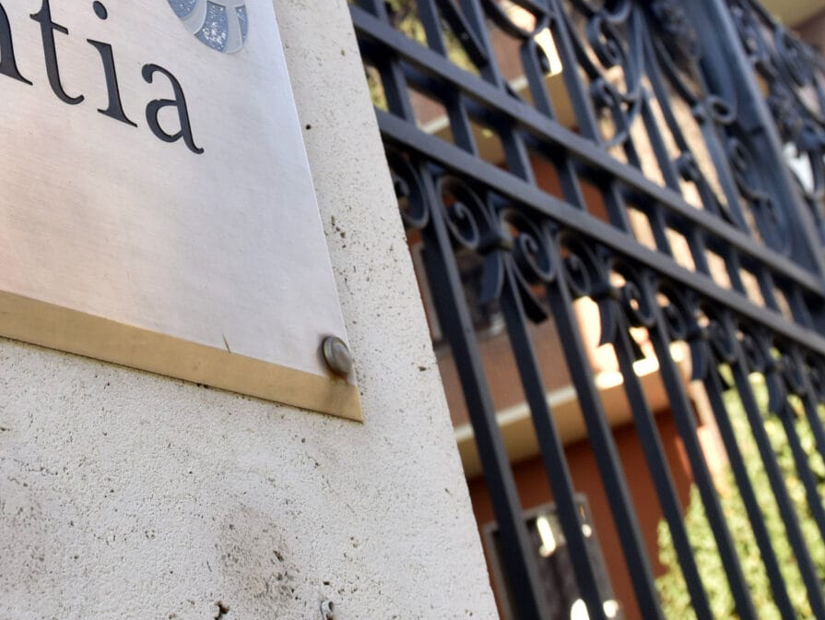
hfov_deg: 28.6
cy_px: 52
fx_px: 1574
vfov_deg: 21.7
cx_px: 140
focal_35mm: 66
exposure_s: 1/160
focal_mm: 24
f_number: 7.1
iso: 400
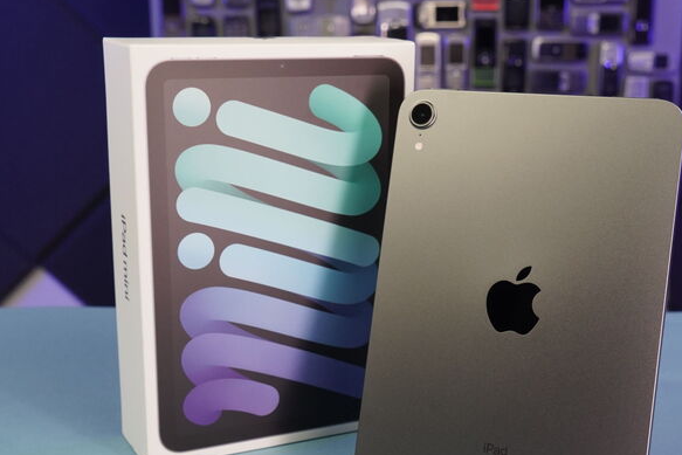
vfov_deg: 24.1
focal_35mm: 56
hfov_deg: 35.5
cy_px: 303
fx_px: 1061
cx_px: 411
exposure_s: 1/160
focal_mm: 34
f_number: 8
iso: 2000
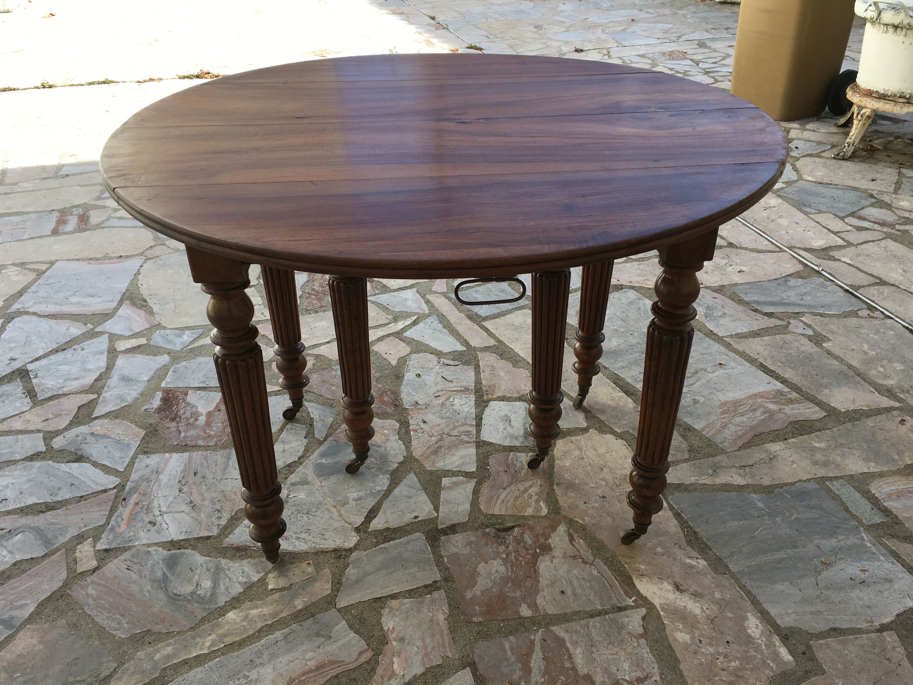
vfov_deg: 48.2
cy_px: 342
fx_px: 765
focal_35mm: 29
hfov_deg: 61.7
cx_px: 456
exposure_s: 1/416
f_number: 2.2
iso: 25
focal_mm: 4.15
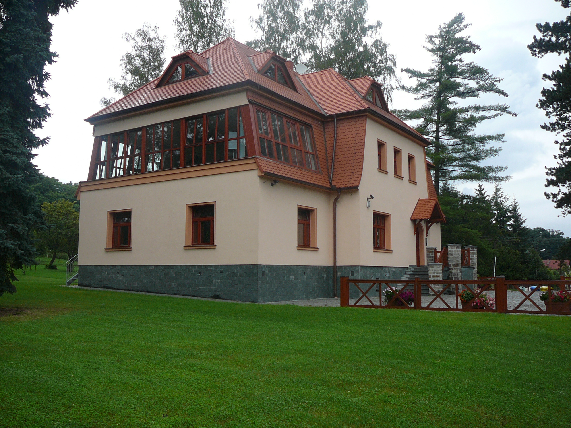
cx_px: 286
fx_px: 577
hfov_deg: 52.6
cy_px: 214
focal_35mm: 35
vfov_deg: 40.7
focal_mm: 5.2
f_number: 2.8
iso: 80
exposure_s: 1/800
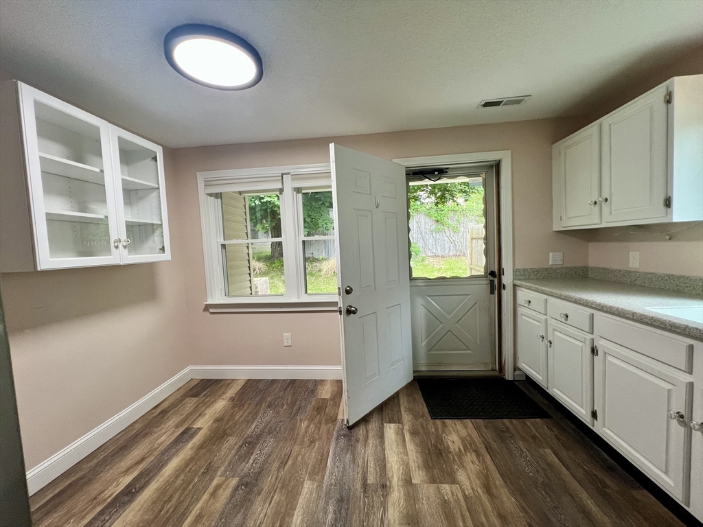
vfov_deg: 89.9
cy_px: 264
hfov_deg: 106.2
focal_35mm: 13
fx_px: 264
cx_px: 352
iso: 200
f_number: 1.8
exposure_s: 1/120
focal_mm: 1.57
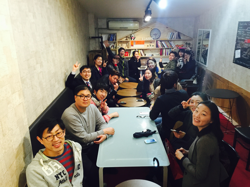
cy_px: 94
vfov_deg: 48.2
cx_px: 125
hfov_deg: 61.7
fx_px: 209
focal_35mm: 29
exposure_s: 1/10
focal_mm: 4.15
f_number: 2.2
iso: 125
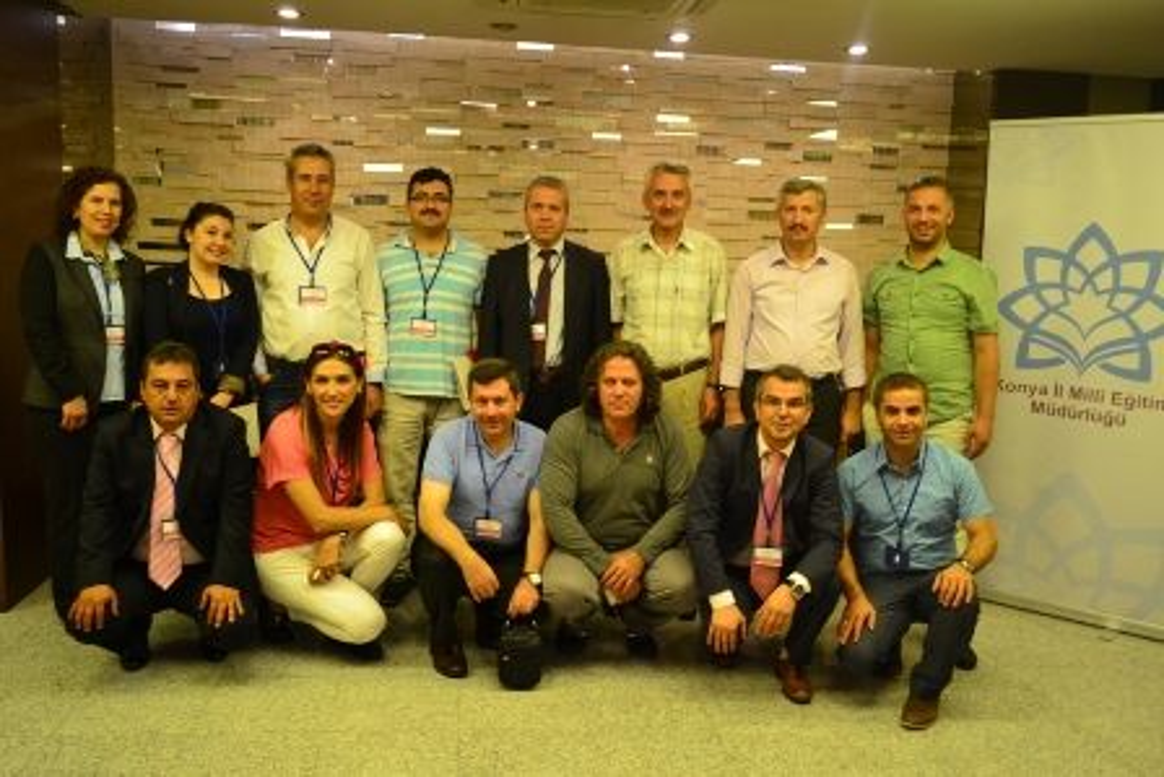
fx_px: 970
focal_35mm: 30
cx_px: 582
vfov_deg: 43.6
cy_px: 388
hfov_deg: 61.9
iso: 800
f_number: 4
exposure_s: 1/15
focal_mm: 20
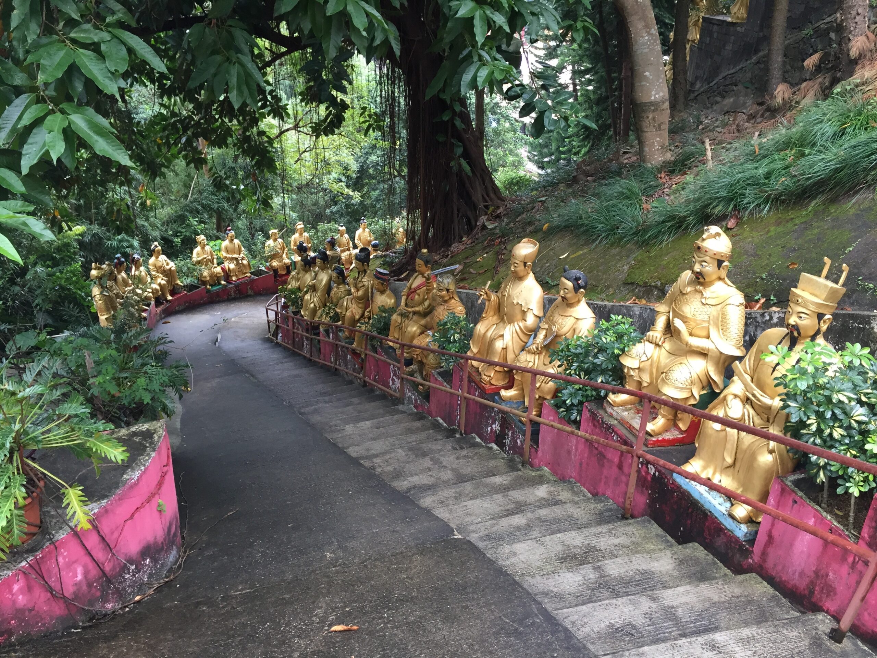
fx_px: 735
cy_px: 329
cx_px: 438
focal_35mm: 29
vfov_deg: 48.2
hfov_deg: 61.7
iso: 100
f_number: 2.2
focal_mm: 4.15
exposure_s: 1/33
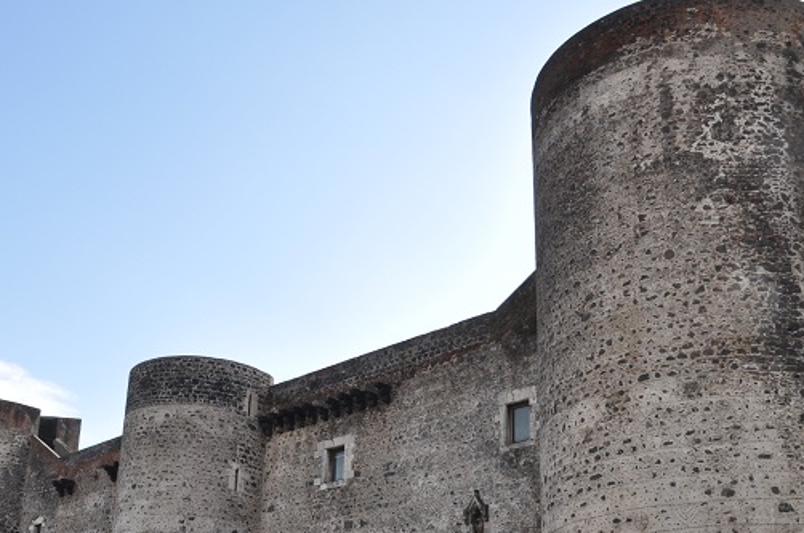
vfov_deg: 30.6
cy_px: 399
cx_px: 367
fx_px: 959
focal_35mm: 43
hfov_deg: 45.4
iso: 200
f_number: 11
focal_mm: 18
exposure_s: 1/200
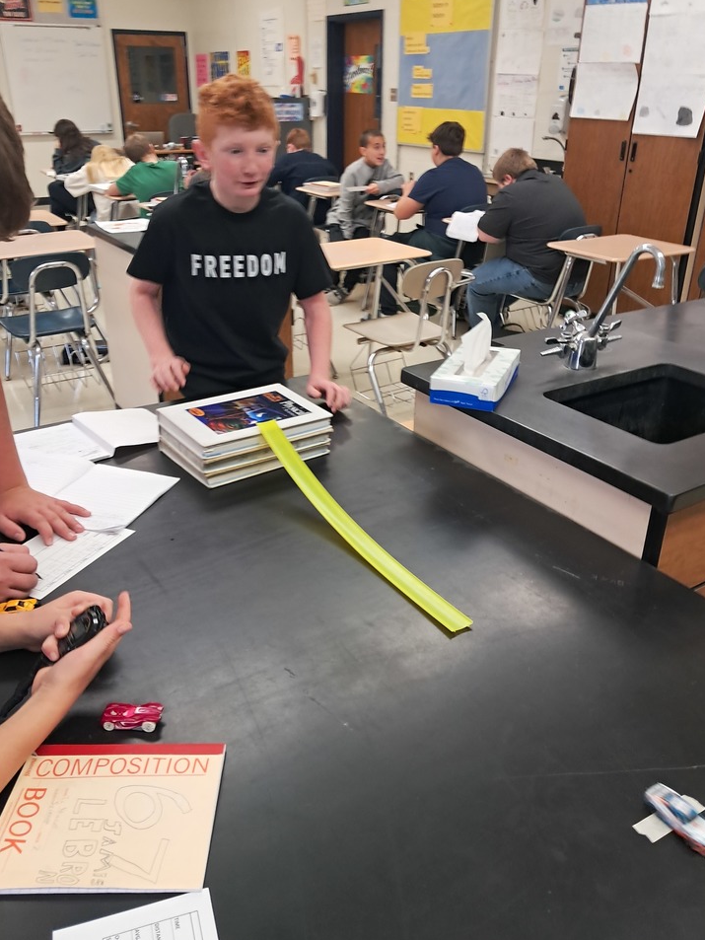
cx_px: 346
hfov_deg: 48.2
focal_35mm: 29
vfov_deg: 61.6
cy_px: 446
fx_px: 787
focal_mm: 4
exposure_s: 1/60
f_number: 1.8
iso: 160
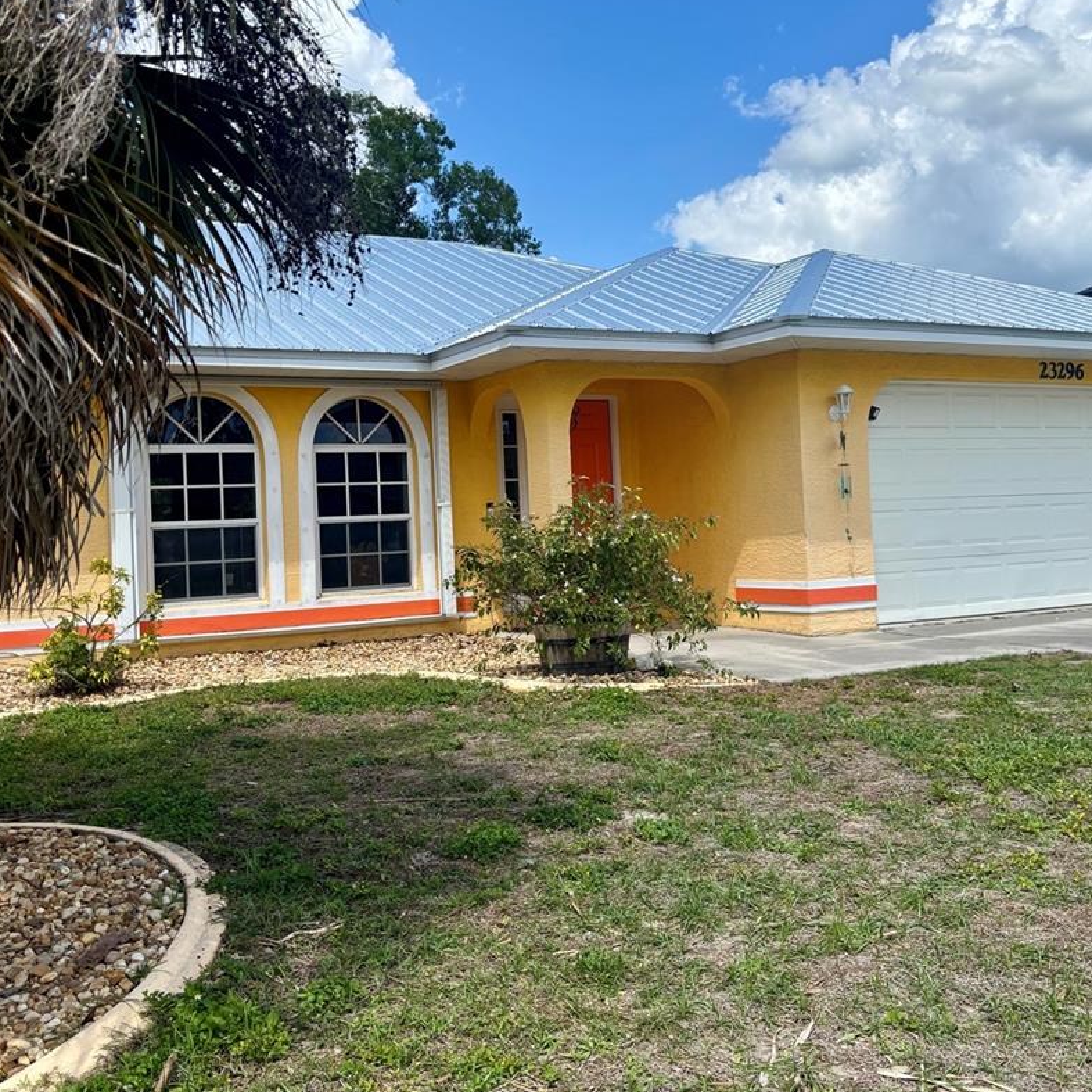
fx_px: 1249
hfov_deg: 47.2
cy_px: 482
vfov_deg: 47.1
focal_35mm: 35
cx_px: 571
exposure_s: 1/3106
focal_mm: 5.96
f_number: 1.6
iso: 50
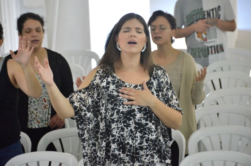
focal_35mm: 225
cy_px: 83
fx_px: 1566
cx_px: 126
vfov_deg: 6.1
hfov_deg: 9.2
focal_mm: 150
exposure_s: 1/250
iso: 3200
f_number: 5.6
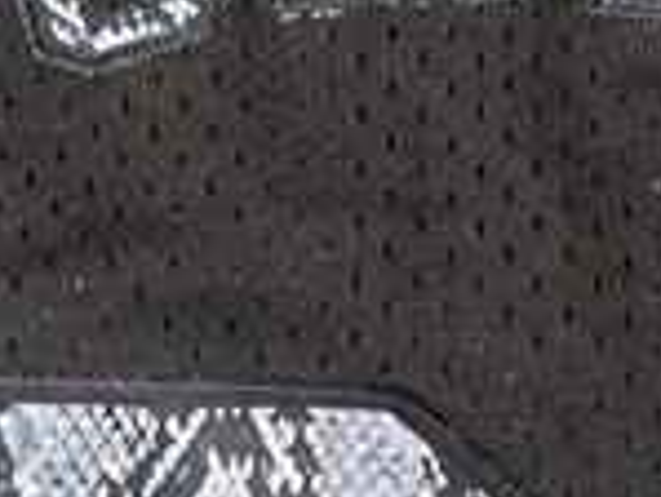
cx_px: 555
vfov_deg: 9.8
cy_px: 852
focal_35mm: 145
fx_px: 2771
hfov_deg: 13.5
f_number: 1.9
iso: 50
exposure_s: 1/70.4
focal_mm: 6.71
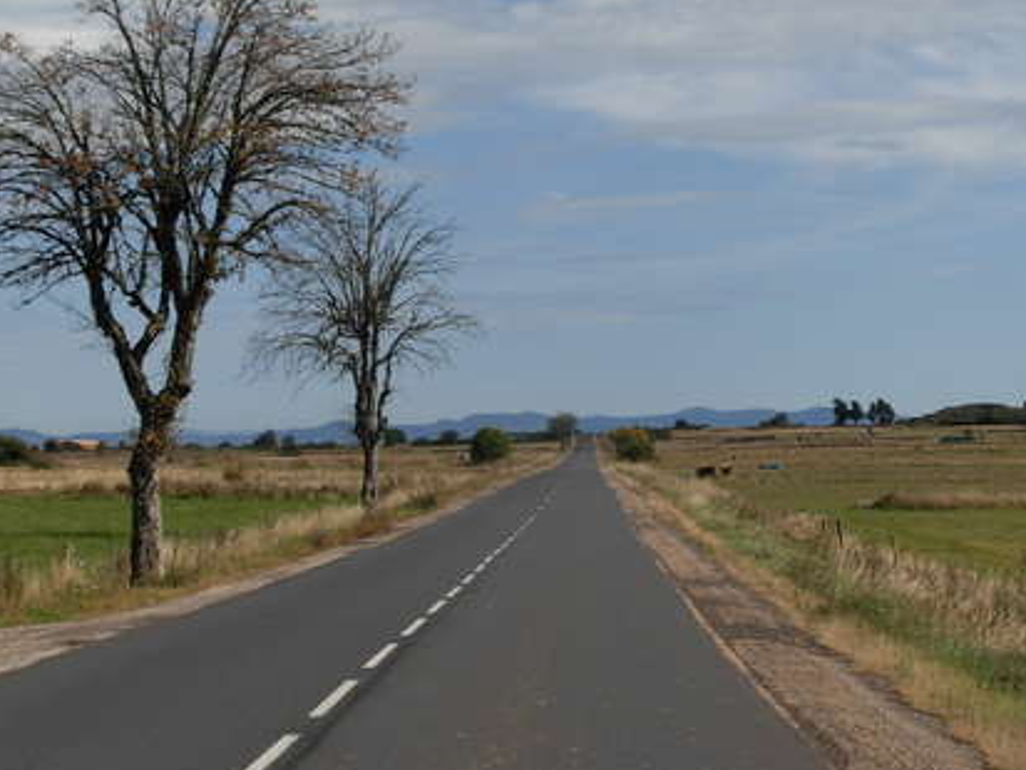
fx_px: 2757
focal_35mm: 93
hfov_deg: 21.1
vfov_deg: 15.9
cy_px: 353
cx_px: 586
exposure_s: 1/745
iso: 79
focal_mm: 10.5
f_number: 5.8
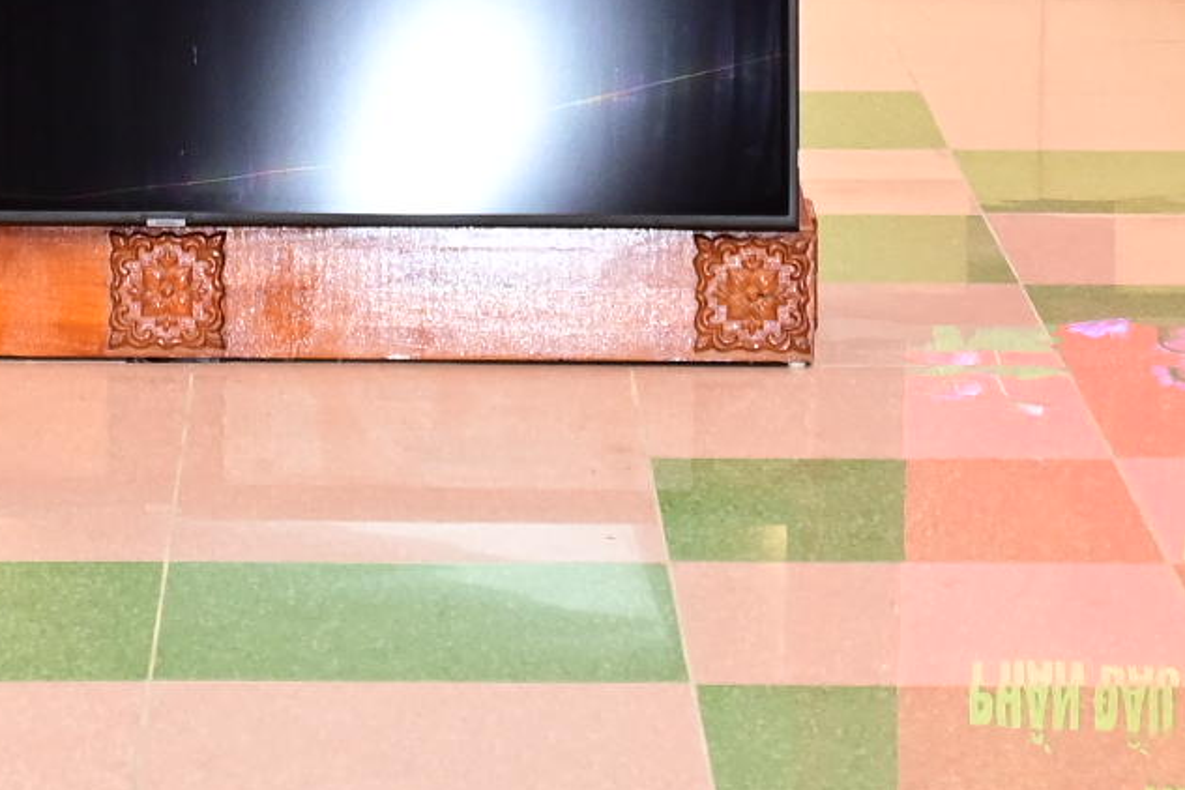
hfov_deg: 10.8
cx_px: 406
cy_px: -1088
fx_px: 6287
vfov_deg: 6.8
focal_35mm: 191
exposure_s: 1/100
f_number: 4.5
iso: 2000
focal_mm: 40
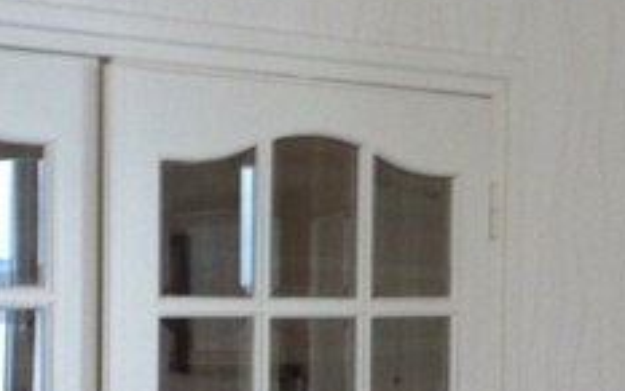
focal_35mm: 127
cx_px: 427
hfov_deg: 16.4
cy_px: 332
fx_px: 2165
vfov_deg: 10.3
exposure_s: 1/17
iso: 100
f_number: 2.8
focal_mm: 3.85
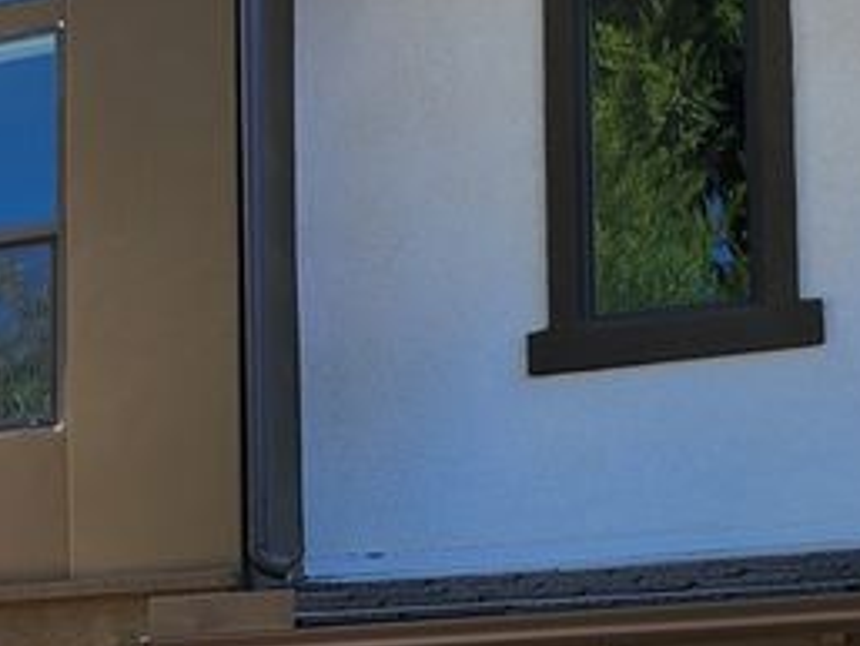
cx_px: 134
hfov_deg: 31.1
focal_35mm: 60
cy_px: 735
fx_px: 1491
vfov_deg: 22.8
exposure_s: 1/917
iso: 40
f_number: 1.8
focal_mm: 5.4
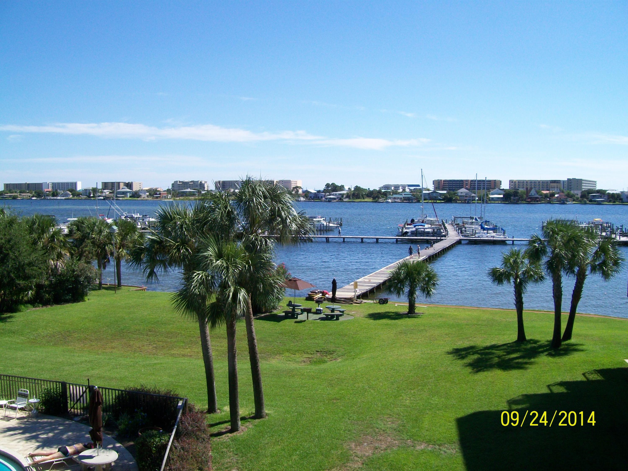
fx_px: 617
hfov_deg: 54.0
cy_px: 236
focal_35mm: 34
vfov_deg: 41.8
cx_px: 314
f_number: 4.9
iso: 64
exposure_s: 1/400
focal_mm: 6.1
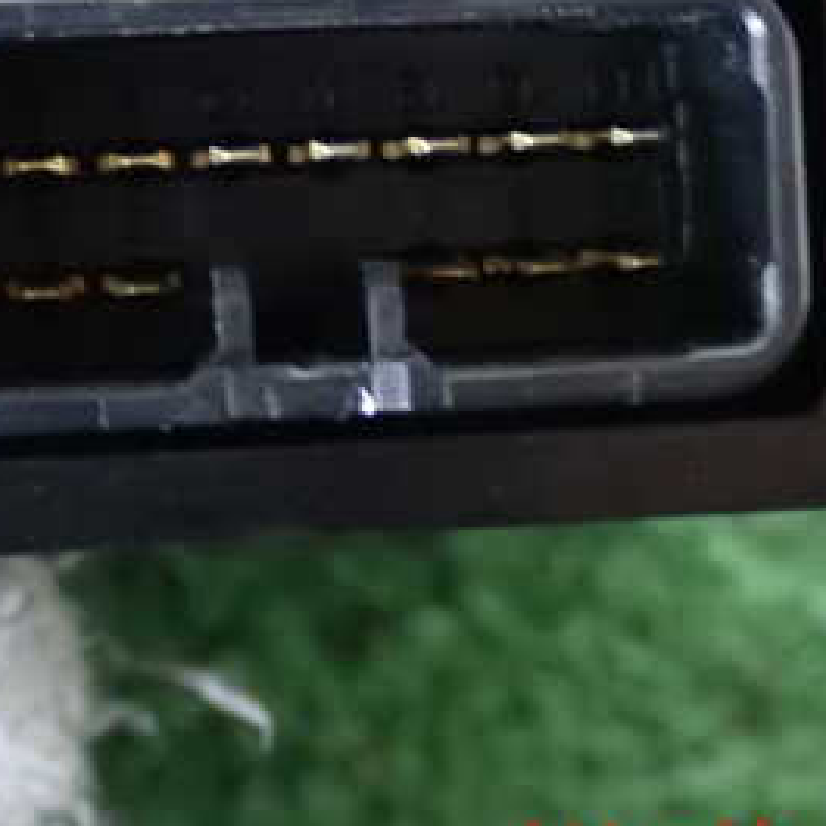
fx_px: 3132
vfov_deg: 15.0
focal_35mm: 116
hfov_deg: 15.0
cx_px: 296
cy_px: 190
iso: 1600
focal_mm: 10.35
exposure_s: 1/5
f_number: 3.5
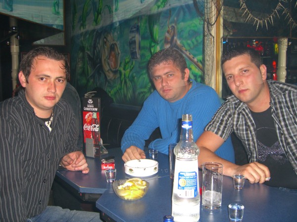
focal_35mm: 38
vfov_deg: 37.7
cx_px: 148
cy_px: 111
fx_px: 326
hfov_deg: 49.0
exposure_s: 1/60
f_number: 2.8
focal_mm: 7.9
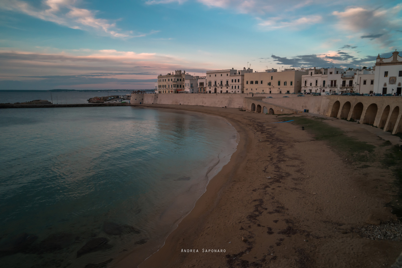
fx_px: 268
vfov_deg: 53.1
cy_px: 134
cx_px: 201
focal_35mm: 24
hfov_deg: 73.7
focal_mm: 16
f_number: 6.3
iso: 800
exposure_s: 1/25
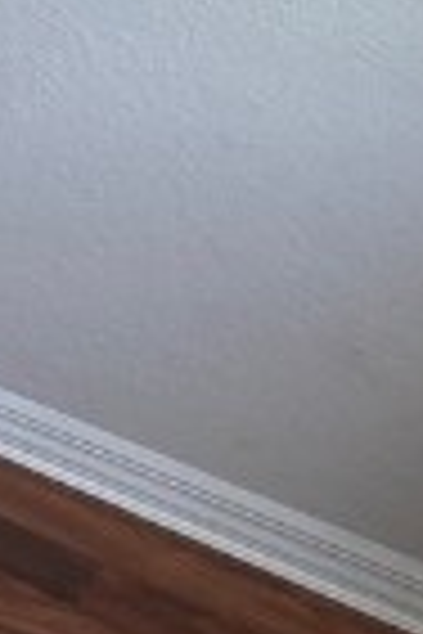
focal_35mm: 98
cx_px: -1048
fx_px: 1727
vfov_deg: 16.3
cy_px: -612
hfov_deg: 9.2
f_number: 1.8
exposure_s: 1/120
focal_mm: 1.57
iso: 50
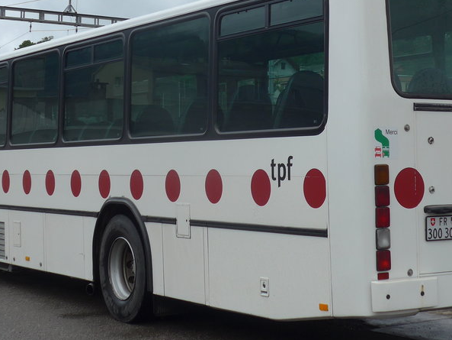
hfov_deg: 23.5
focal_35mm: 83
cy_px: 64
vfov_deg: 17.6
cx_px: 264
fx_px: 1084
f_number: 3.2
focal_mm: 8.4
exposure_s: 1/1600
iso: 80
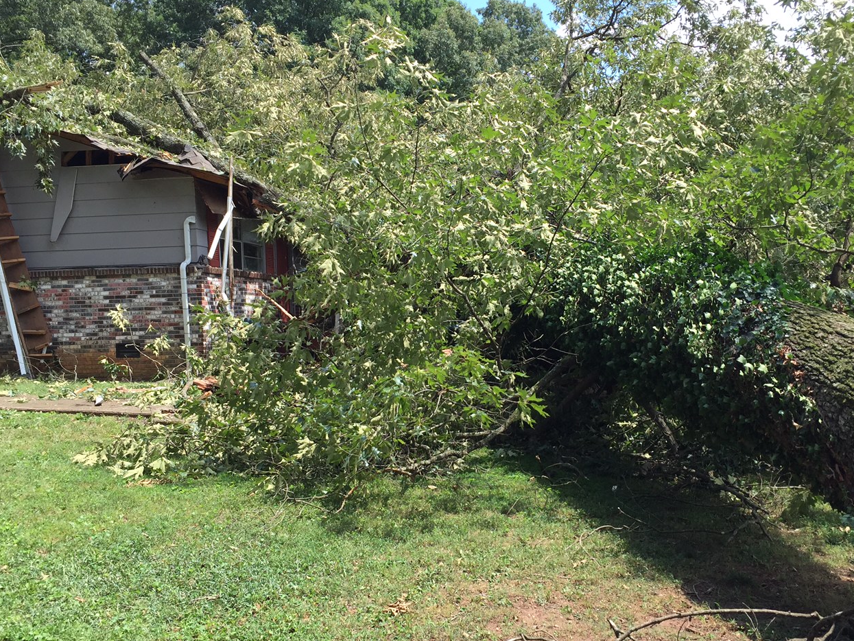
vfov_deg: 37.7
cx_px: 469
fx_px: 938
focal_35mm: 38
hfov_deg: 48.9
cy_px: 345
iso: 32
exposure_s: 1/706
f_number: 2.2
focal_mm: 4.15
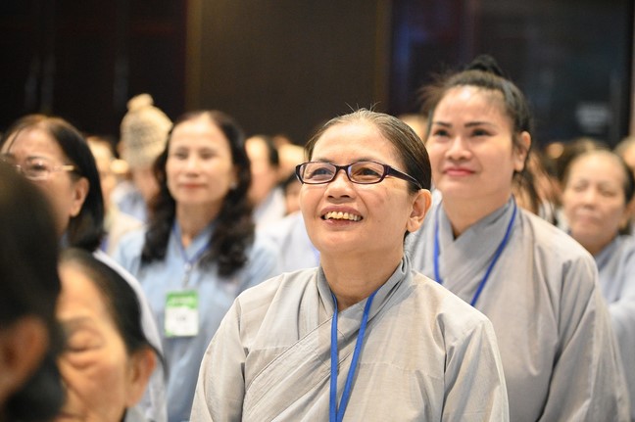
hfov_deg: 17.1
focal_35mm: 120
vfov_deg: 11.4
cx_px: 318
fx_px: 2115
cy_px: 211
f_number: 4
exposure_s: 1/250
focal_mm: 120
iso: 12800
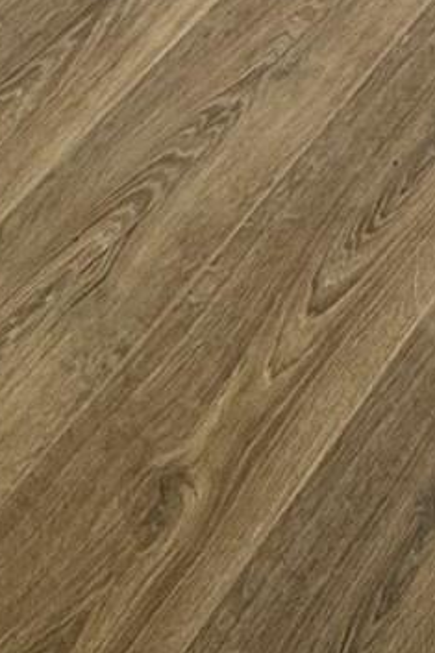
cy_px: -1252
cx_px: 713
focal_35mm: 95
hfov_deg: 13.3
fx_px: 1723
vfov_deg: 11.9
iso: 40
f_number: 2.2
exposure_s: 1/316
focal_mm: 2.22
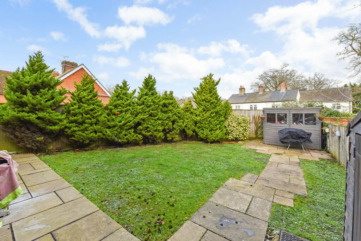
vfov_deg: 81.2
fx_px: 140
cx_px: 180
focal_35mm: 14
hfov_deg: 104.2
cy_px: 120
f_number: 9
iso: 400
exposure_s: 1/320
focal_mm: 14
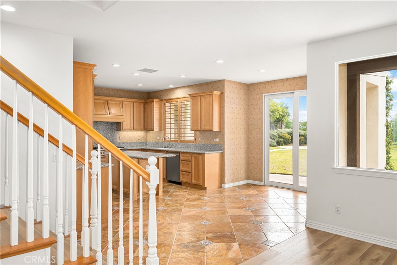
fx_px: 265
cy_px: 132
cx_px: 198
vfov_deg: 53.1
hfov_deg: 73.7
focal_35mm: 24
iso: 80
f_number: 6.3
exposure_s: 1/20
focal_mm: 24
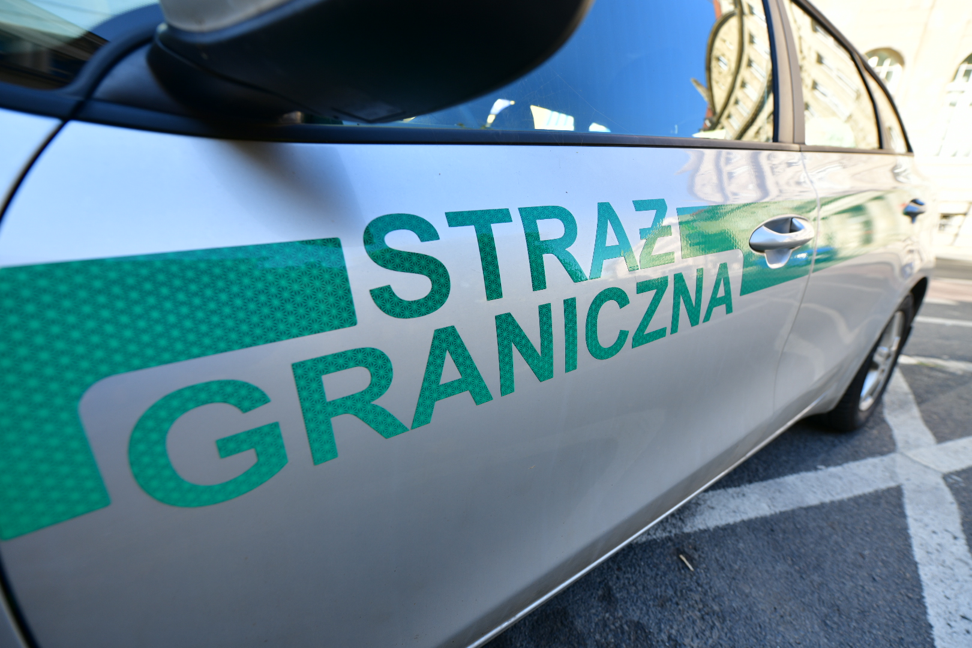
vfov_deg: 81.2
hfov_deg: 104.3
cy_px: 324
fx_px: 378
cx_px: 486
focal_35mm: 14
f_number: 3.5
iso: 100
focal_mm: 14
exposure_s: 1/250
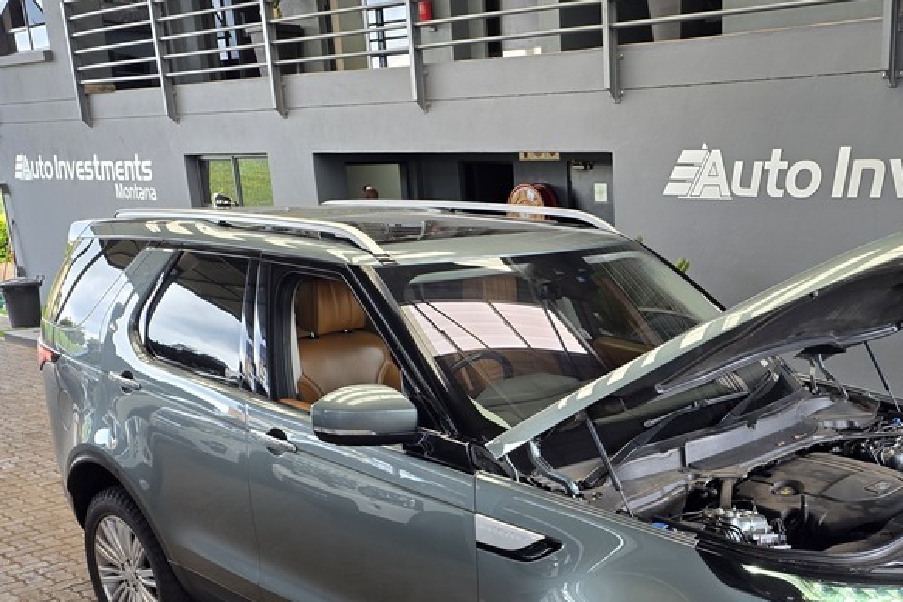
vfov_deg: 31.1
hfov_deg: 45.0
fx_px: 1054
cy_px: 480
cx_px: 661
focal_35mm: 42
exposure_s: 1/50
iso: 50
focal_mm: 6.25
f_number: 1.7
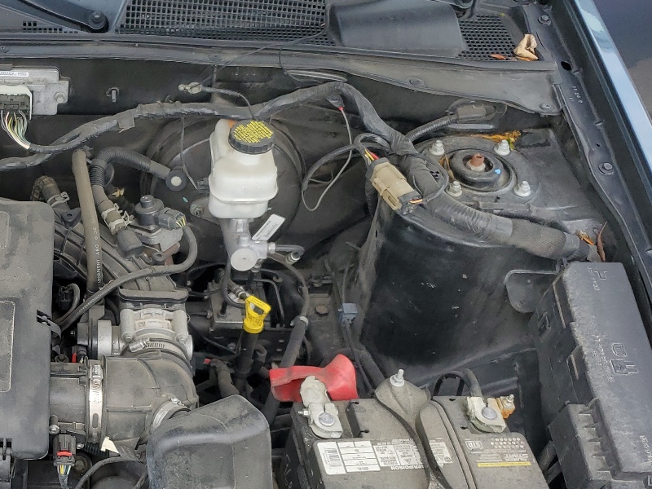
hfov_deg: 34.2
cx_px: 34
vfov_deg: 27.9
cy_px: 306
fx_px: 979
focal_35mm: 52
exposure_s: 1/714
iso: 50
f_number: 1.5
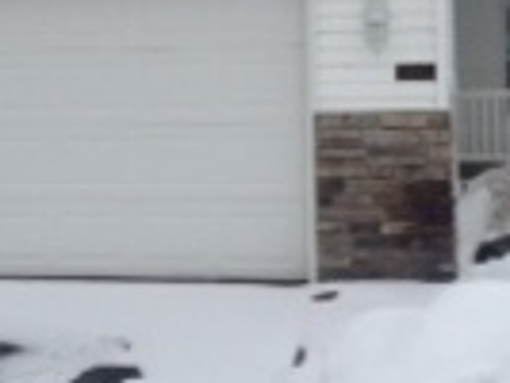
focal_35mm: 91
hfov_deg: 21.5
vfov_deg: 16.0
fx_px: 1342
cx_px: 180
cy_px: 31
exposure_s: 1/1534
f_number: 2.4
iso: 50
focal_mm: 4.28
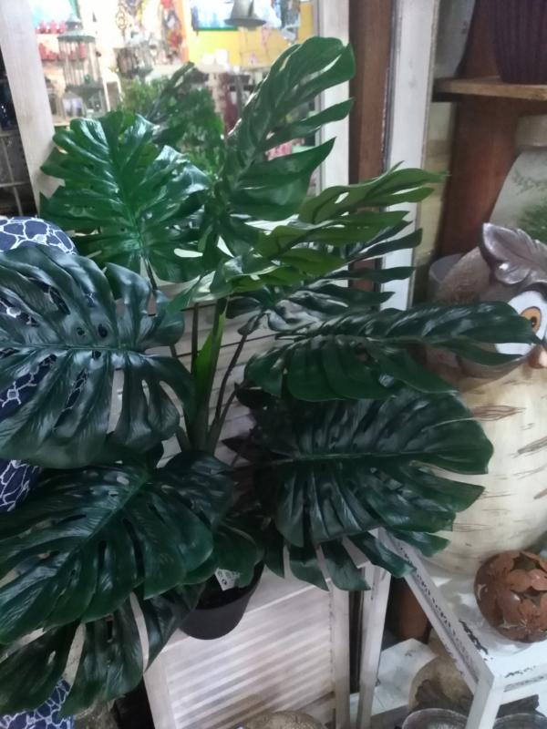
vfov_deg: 67.3
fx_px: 548
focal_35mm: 26
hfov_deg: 53.1
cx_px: 274
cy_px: 364
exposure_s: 1/15
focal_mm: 3.54
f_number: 2
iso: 1457
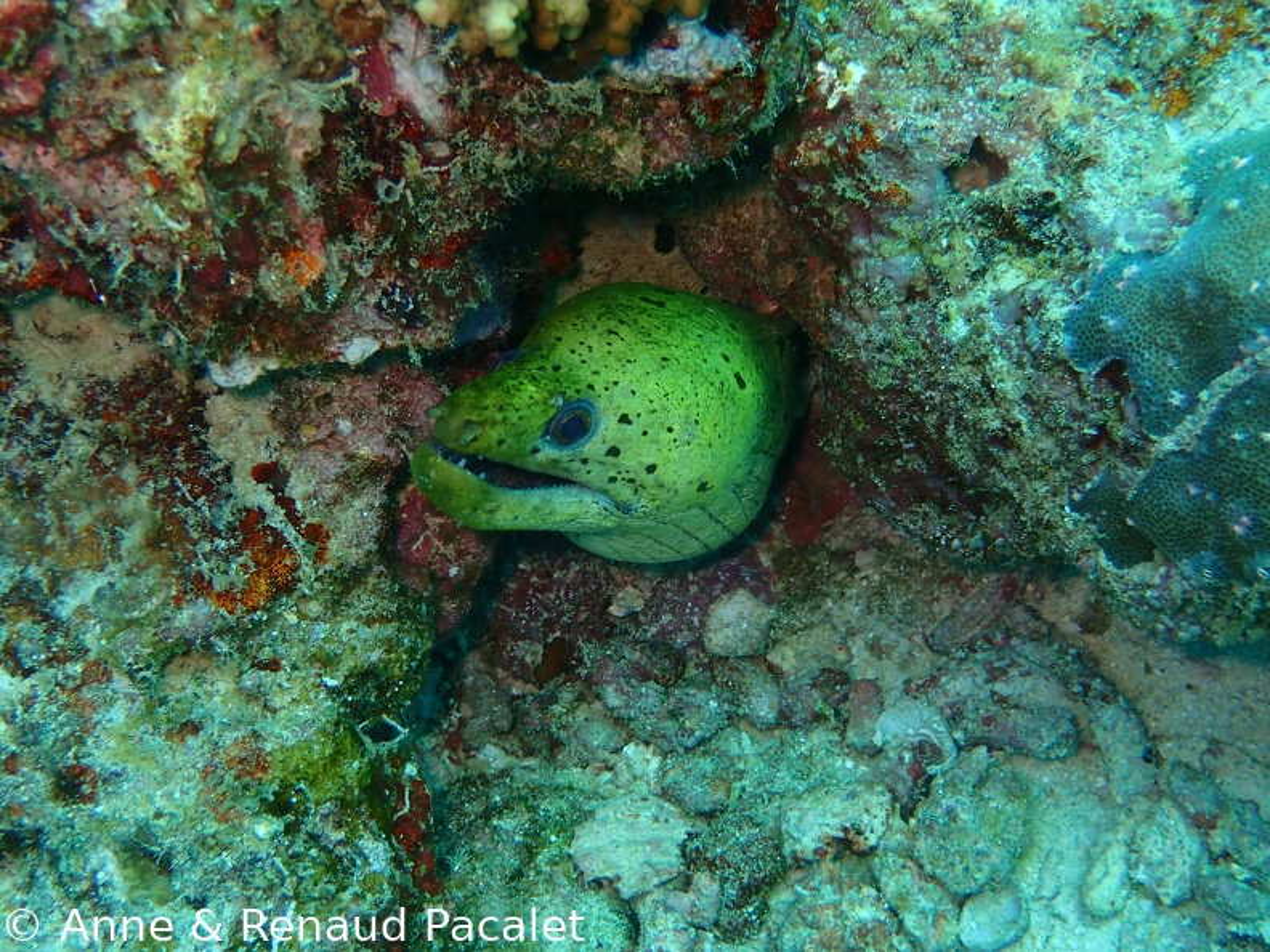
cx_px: 635
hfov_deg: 38.9
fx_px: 1798
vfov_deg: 29.7
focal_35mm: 49
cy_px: 476
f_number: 4.5
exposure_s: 1/100
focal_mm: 8.99
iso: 200
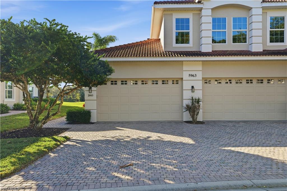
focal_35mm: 32
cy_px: 96
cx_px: 144
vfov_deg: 41.1
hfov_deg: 58.8
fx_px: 255
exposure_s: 1/640
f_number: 9
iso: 200
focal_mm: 32
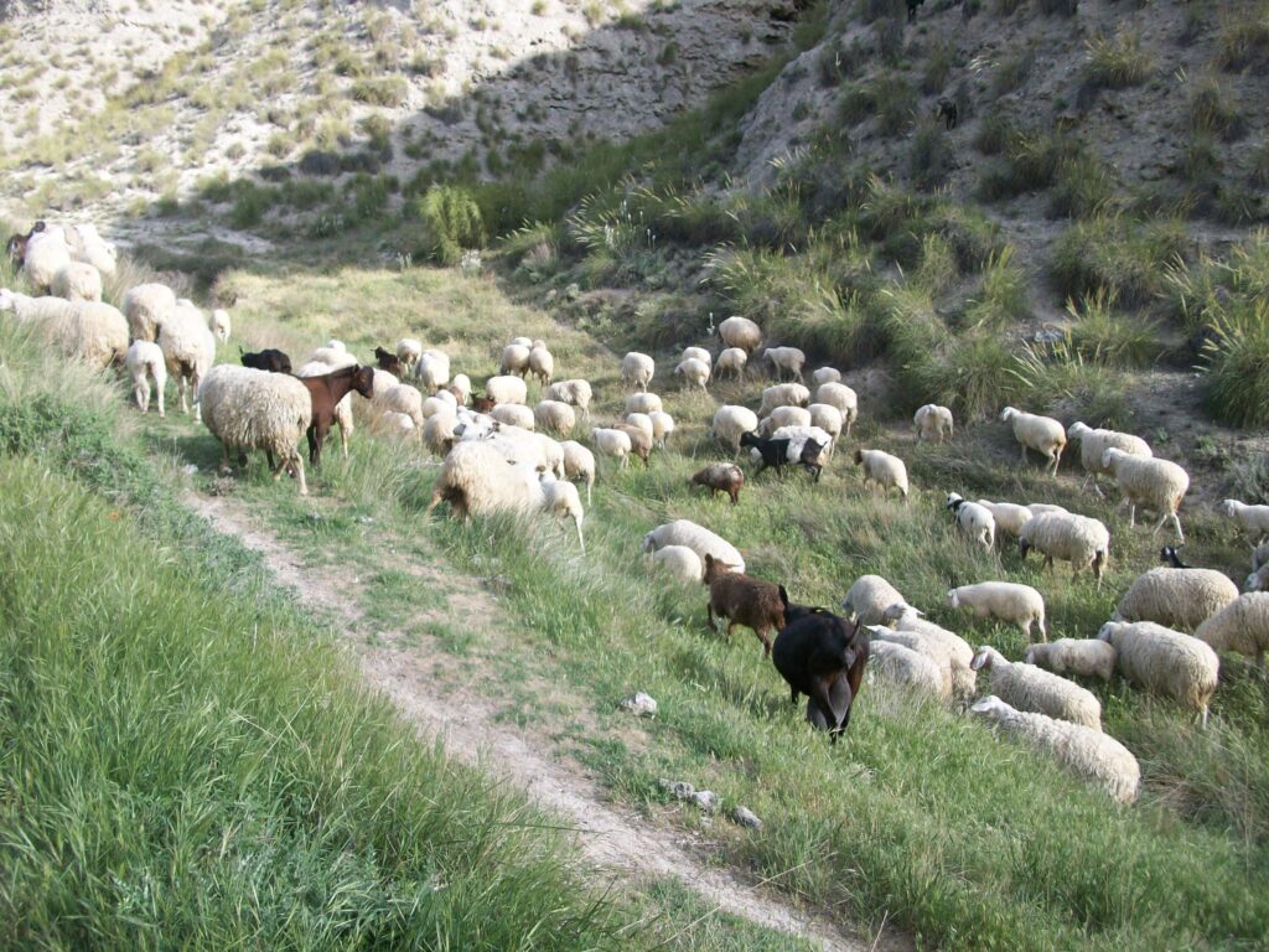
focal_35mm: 34
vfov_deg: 41.8
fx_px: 1246
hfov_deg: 54.0
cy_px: 476
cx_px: 634
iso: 64
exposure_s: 1/444
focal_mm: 5.7
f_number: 2.8
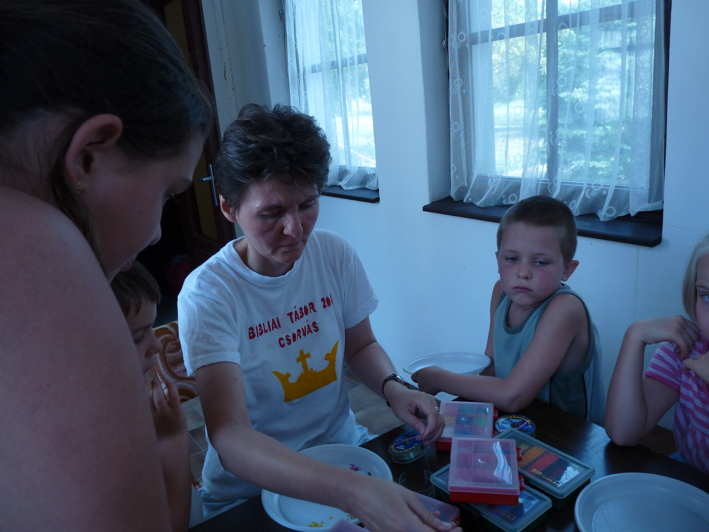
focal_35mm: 27
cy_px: 266
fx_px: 553
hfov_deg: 65.3
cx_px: 354
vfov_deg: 51.4
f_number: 2.8
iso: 100
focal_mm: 4.8
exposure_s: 1/80
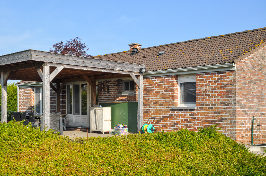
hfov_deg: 38.9
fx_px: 376
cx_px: 133
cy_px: 88
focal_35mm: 51
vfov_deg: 26.4
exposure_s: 1/320
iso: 200
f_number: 9
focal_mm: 34
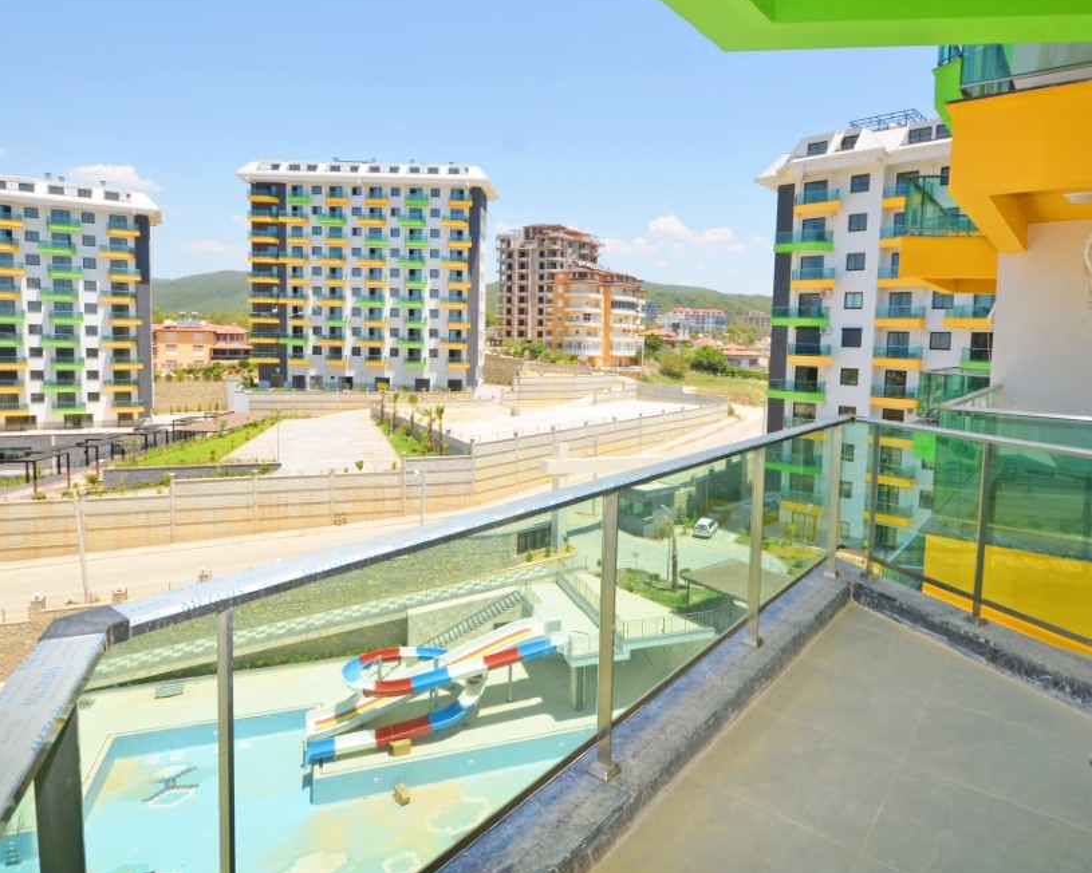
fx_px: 646
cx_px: 583
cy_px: 376
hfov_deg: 80.3
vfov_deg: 67.8
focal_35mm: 20
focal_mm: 10
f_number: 7.1
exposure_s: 1/200
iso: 100
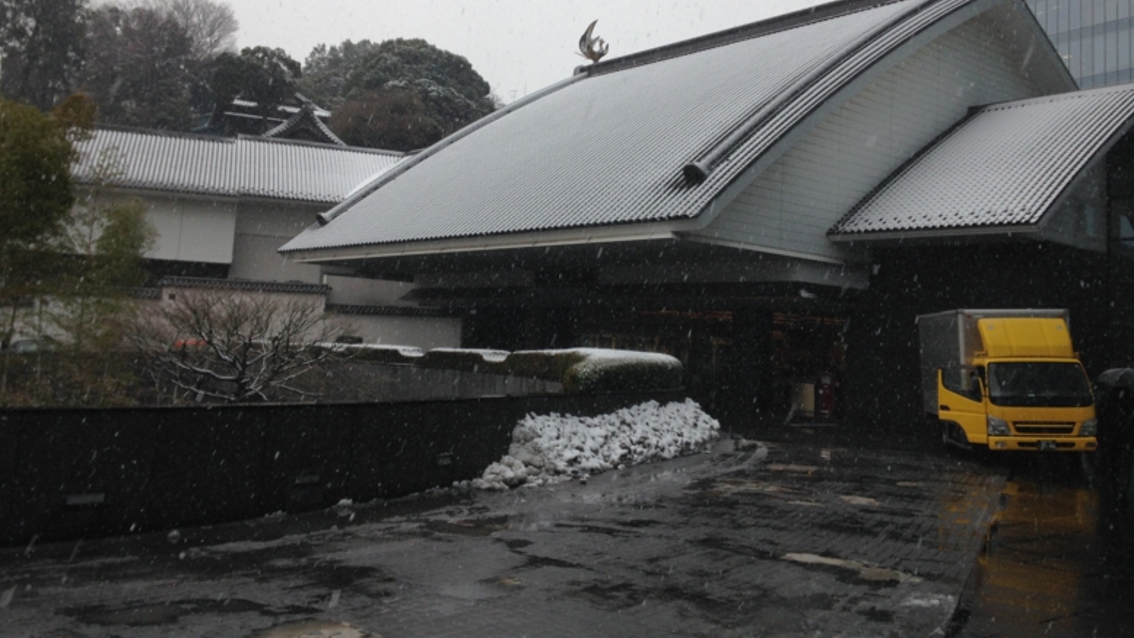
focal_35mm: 37
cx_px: 553
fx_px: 1113
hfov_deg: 54.0
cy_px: 225
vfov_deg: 31.8
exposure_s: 1/379
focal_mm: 4.12
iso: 50
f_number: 2.4
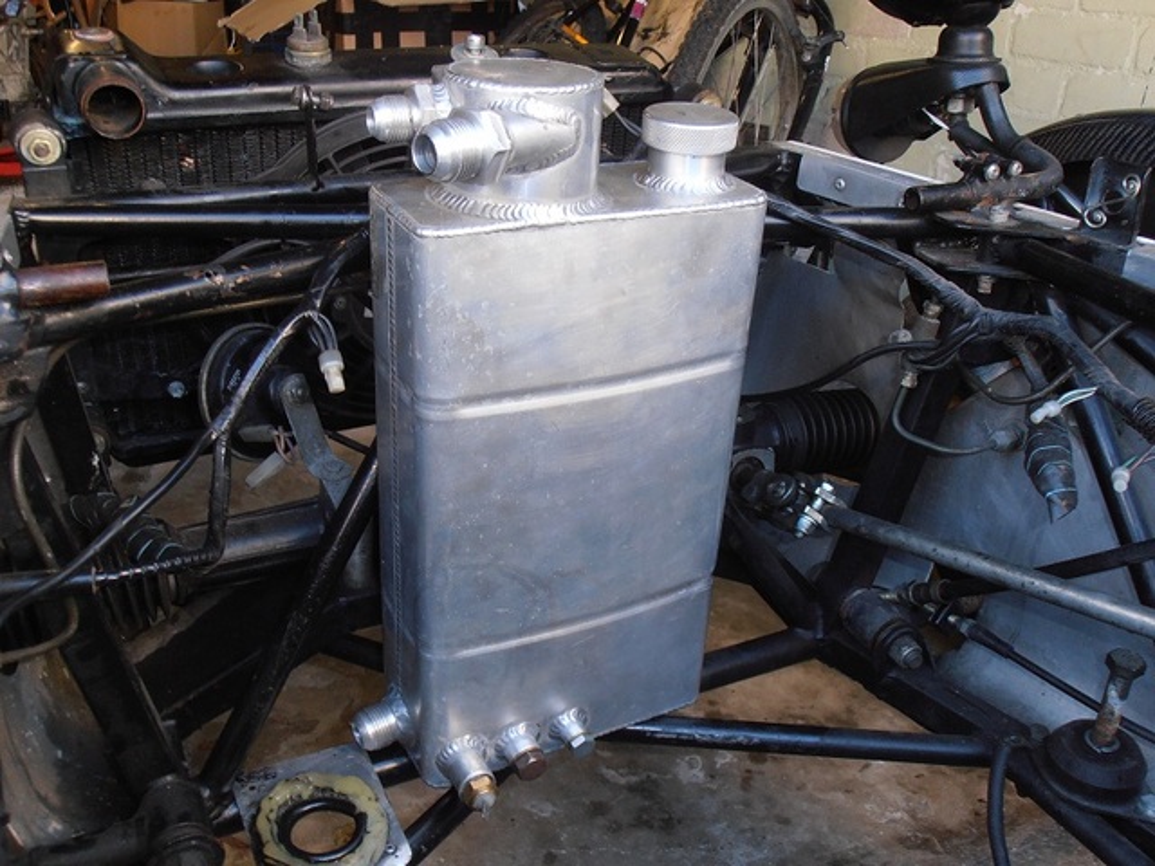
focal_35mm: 37
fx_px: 1235
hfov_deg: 50.1
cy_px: 433
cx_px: 578
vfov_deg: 38.7
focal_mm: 6.61
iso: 125
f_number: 3.9
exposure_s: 1/40
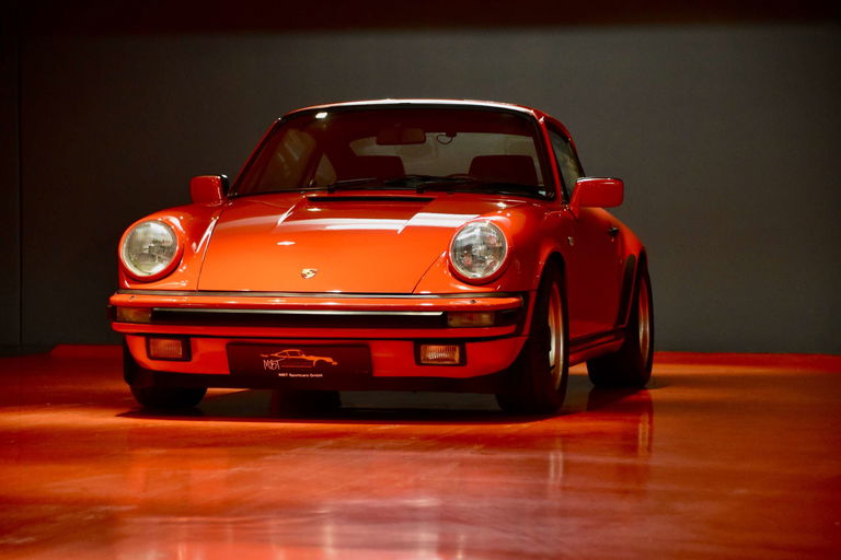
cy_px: 280
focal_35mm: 129
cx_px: 420
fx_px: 3013
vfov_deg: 10.6
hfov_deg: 15.9
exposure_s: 1/60
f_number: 5.3
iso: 4000
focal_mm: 86
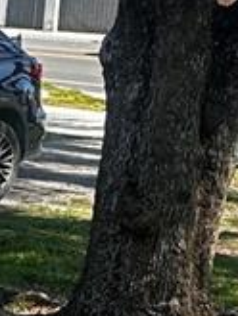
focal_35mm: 102
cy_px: 257
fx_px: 934
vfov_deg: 19.0
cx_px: -60
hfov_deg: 14.0
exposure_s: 1/596
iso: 40
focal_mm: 2.22
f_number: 2.2
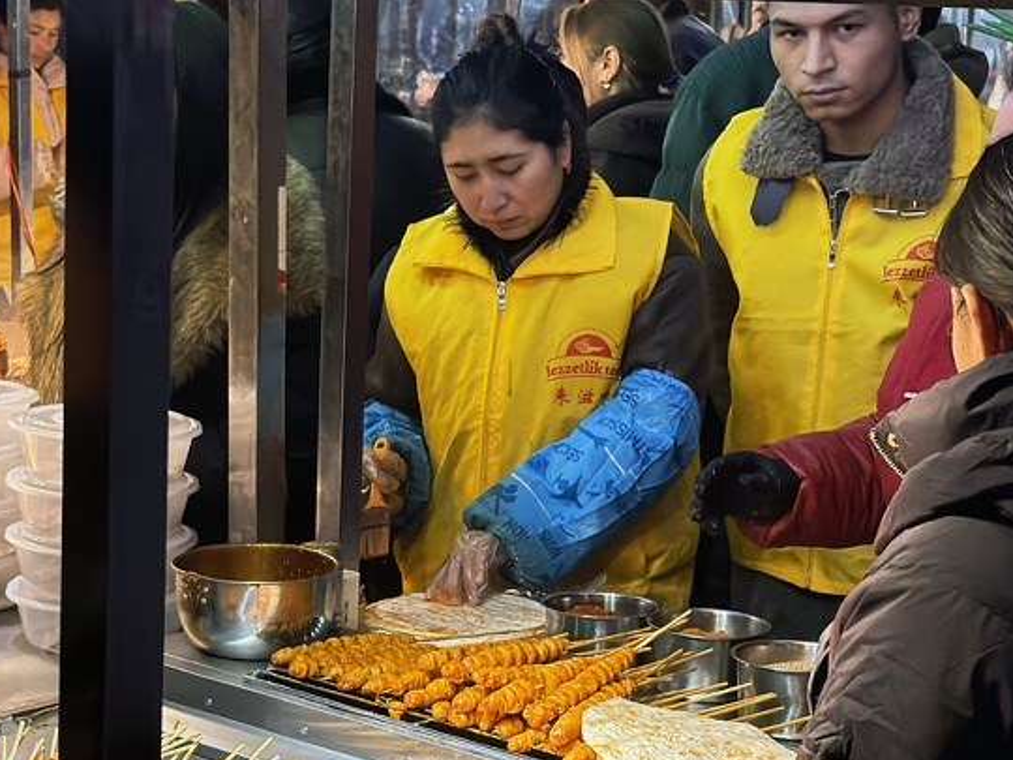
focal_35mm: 91
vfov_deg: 16.2
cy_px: 448
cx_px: 338
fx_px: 2663
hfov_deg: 21.5
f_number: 1.78
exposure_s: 1/400
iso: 640
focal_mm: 6.76
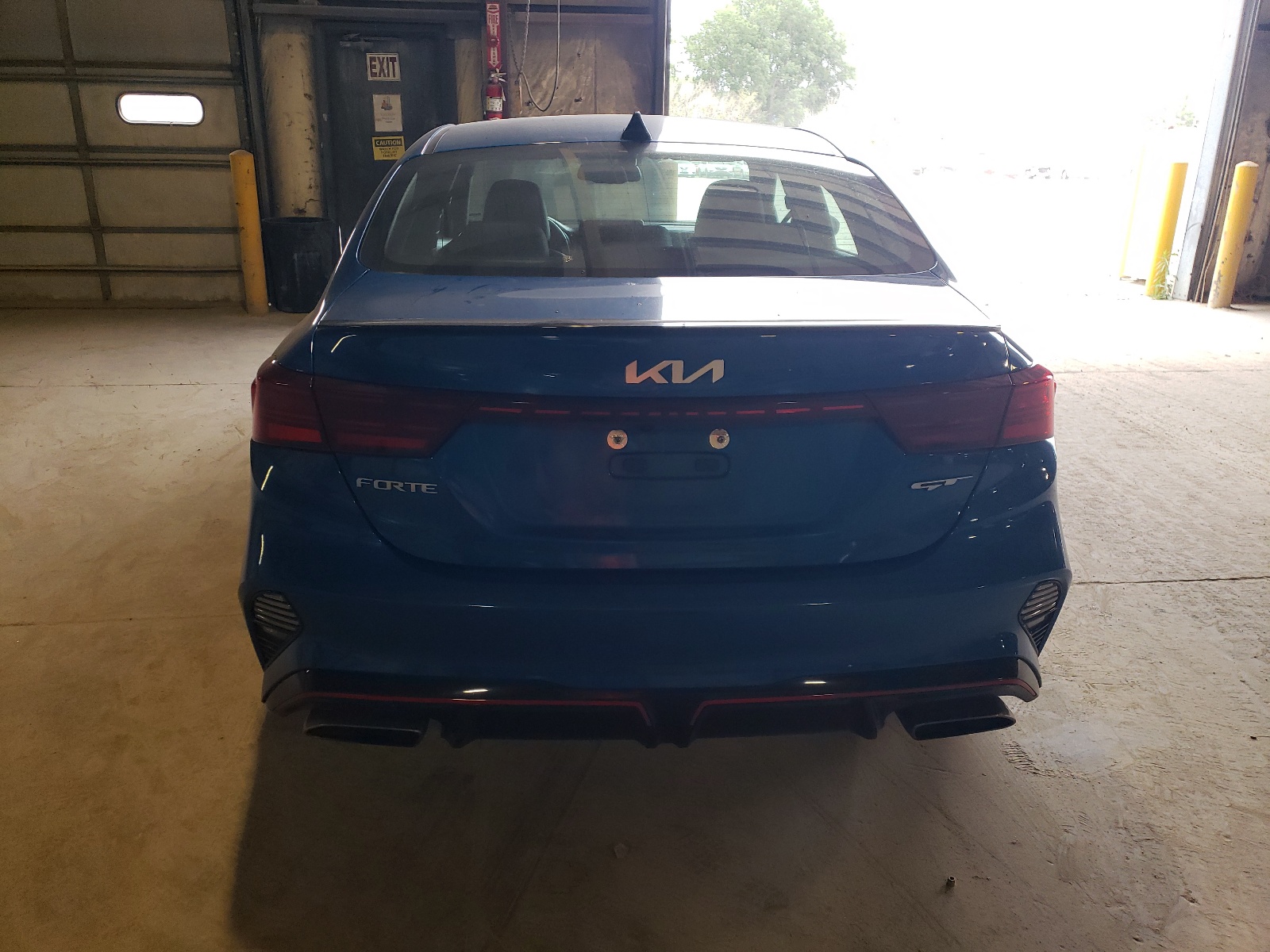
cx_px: 635
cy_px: 476
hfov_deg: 67.3
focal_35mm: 26
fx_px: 954
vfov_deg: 53.1
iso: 89
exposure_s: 1/120
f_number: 1.5
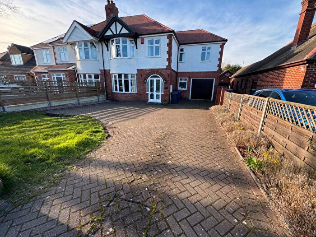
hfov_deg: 102.1
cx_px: 158
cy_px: 118
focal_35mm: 14
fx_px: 128
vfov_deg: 85.7
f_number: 2.2
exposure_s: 1/307
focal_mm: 2.22
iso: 40
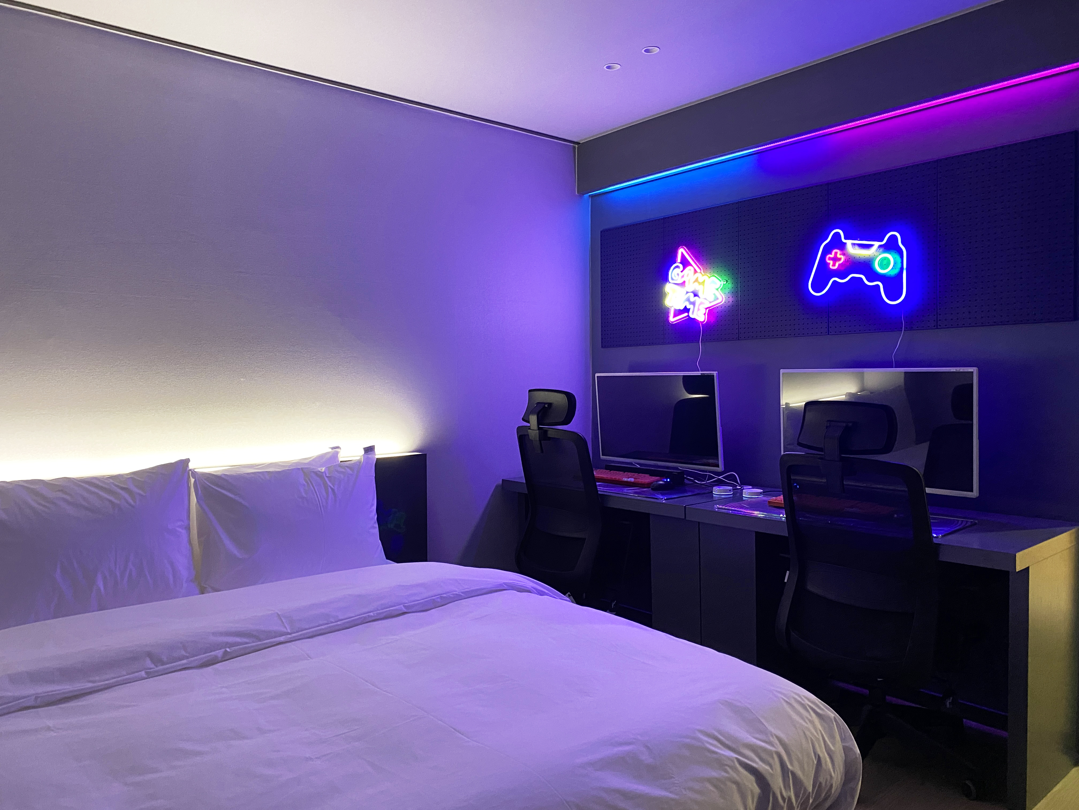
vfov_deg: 53.1
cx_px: 540
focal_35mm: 26
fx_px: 810
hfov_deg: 67.3
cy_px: 405
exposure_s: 1/40
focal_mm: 4.25
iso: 400
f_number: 1.8
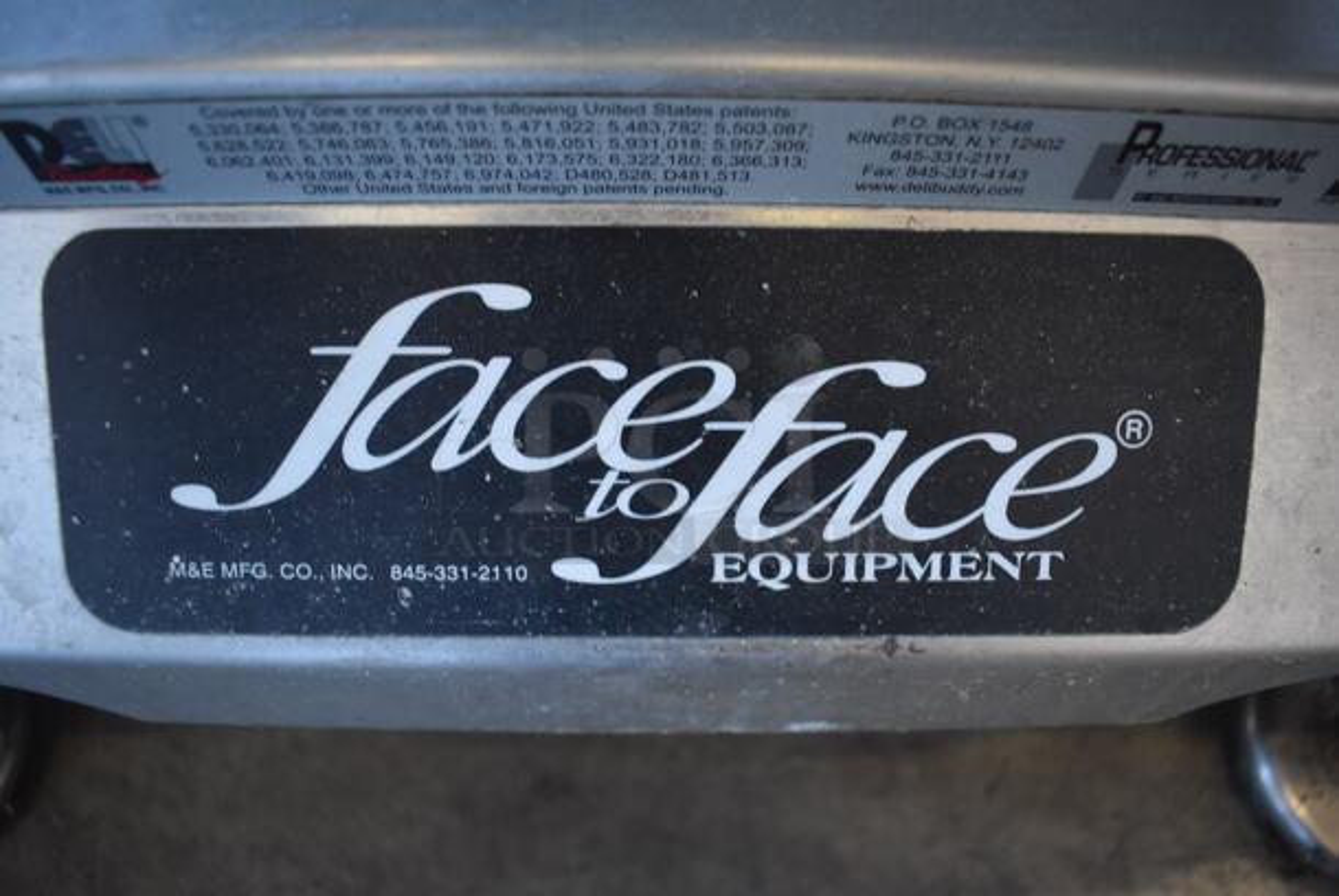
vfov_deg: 48.0
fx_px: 1005
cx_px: 670
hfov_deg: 67.3
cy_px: 448
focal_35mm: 27
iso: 1100
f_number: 4
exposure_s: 1/60
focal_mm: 18
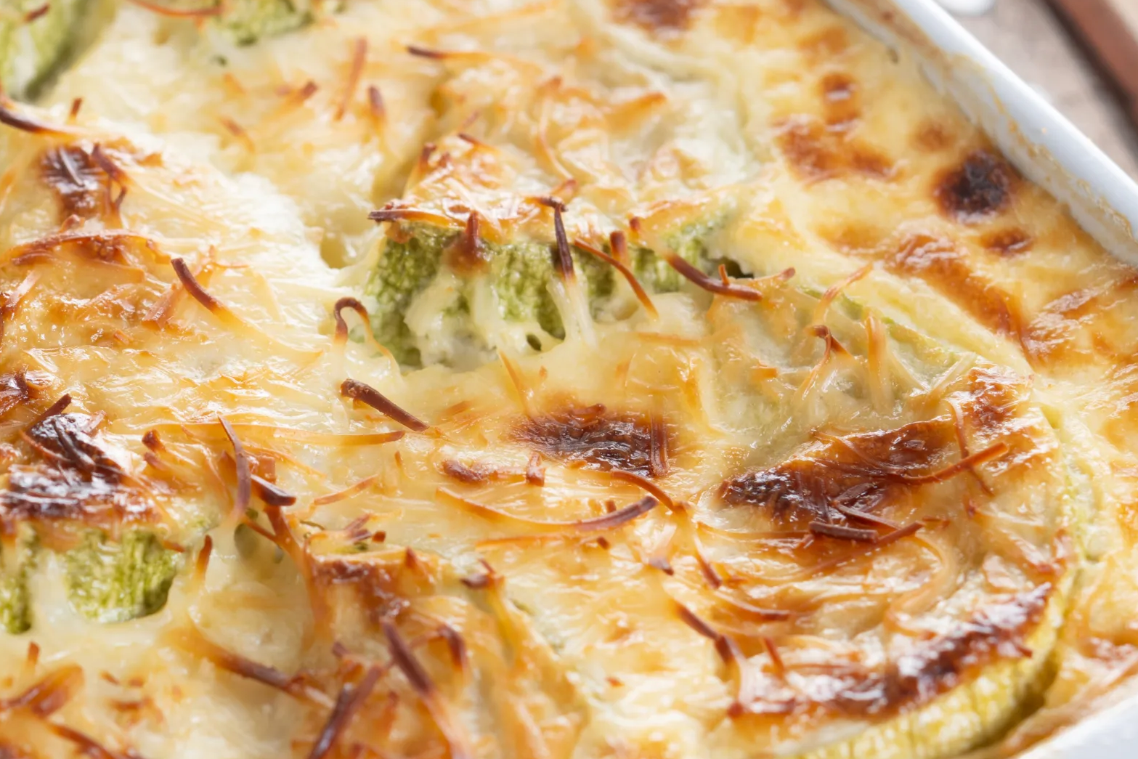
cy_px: 250
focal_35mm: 147
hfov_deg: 13.9
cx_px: 224
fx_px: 4647
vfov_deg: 9.3
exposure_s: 1/125
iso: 100
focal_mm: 60
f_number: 5.6
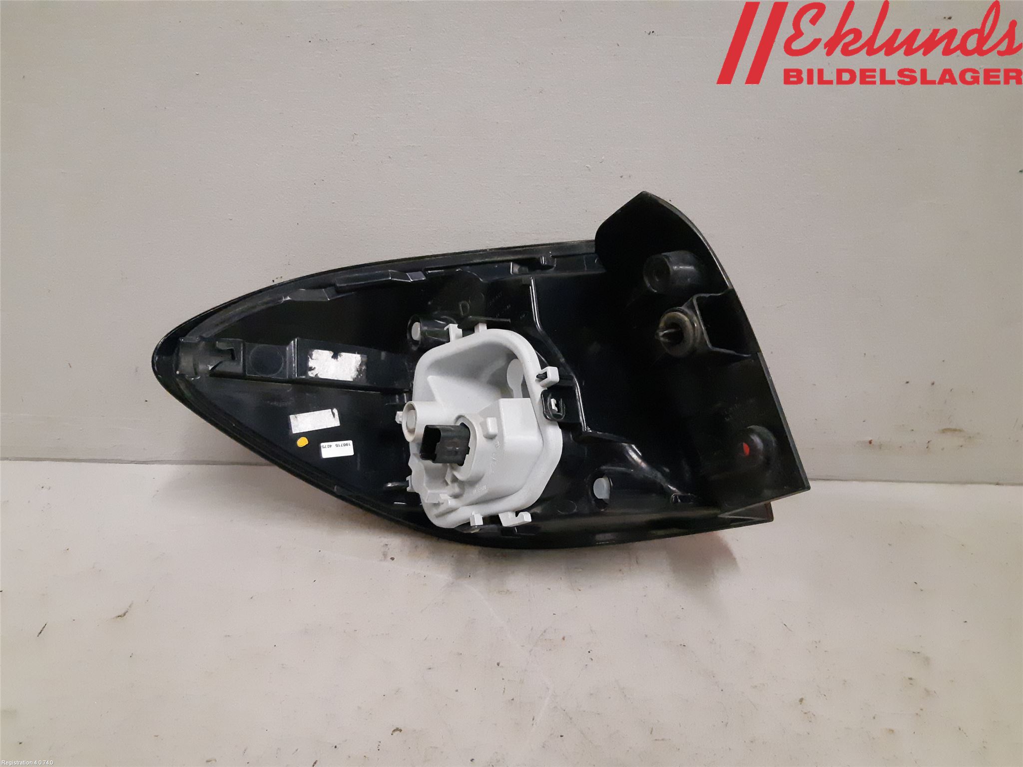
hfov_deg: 67.3
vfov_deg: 53.1
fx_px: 768
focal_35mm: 26
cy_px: 384
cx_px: 512
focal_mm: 3.93
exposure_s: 1/210
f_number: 1.7
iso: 800
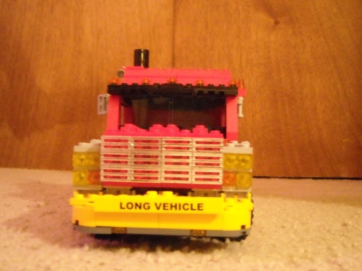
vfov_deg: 30.9
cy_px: 142
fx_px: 492
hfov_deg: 40.4
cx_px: 179
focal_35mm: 47
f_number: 3.1
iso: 800
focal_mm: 7.1
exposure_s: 1/1.5
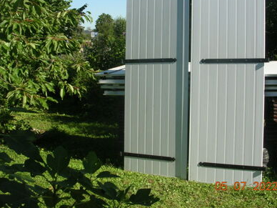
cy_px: 84
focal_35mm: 47
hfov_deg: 40.3
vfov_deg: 30.8
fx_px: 376
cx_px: 166
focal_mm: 5.8
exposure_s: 1/236
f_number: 5.6
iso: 50
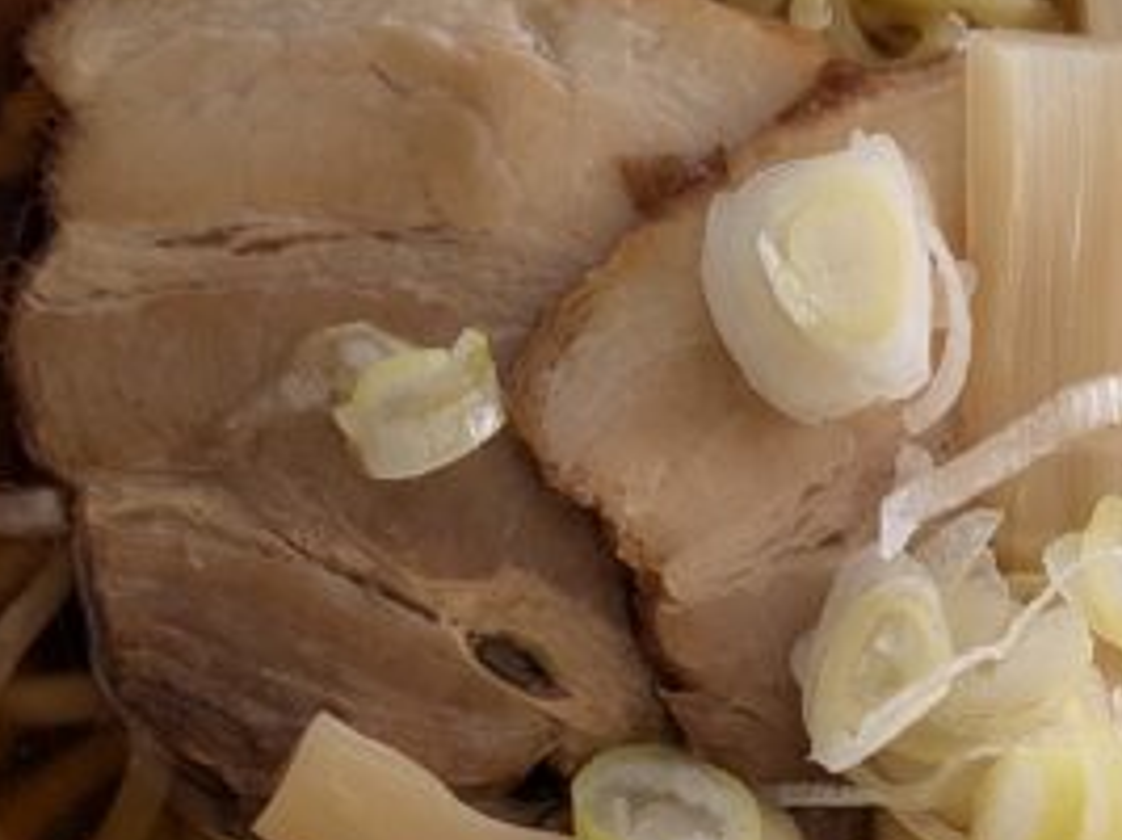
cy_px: 966
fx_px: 2981
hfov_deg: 20.9
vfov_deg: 15.5
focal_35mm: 92
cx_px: 996
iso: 28
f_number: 1.7
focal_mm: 4.53
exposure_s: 1/198
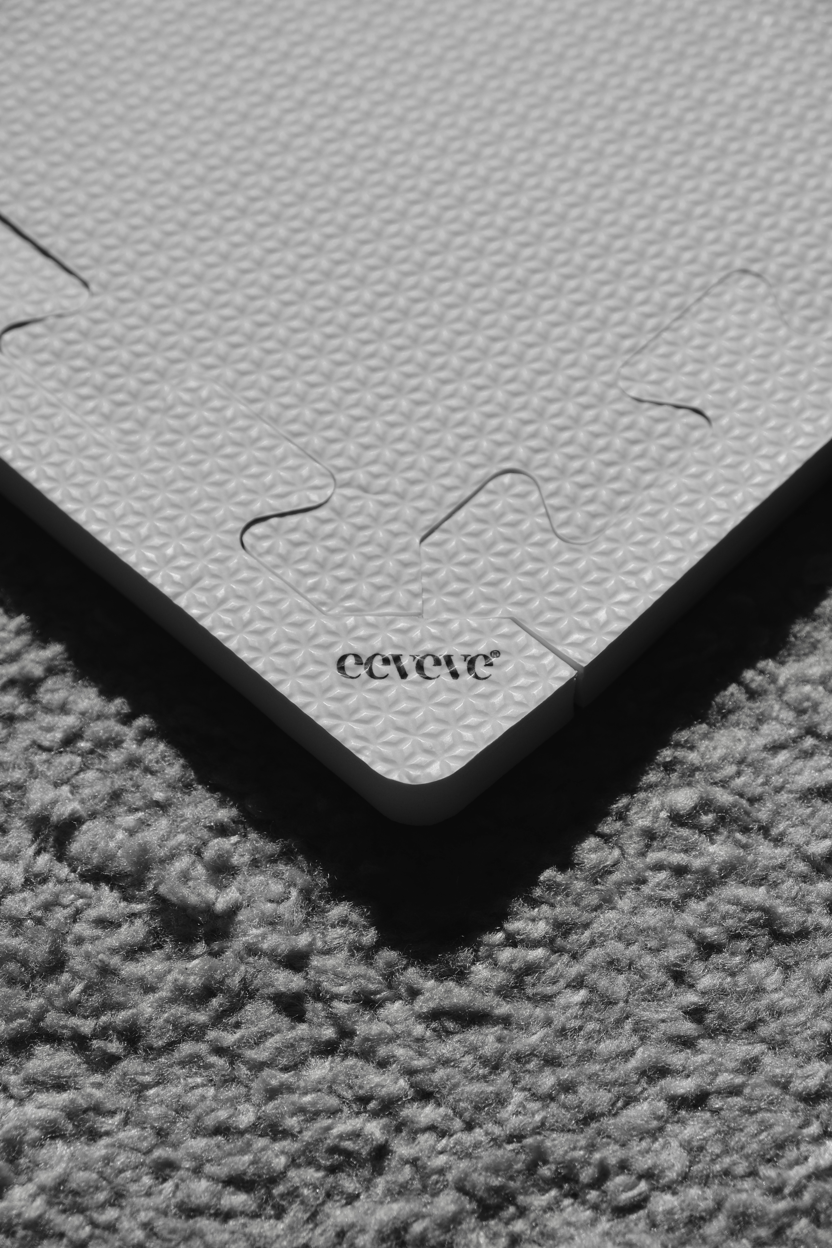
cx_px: 416
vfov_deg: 26.7
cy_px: 624
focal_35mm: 76
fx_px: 2634
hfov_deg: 17.9
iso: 320
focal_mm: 50.5
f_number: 5.6
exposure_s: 1/1250
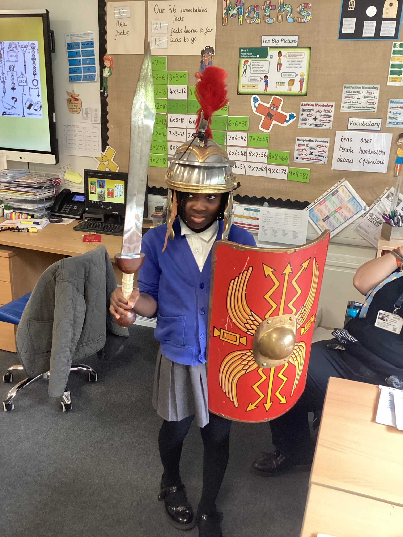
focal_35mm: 31
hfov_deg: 45.4
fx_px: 481
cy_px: 268
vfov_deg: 58.4
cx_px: 202
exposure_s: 1/60
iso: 250
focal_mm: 3.3
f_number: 2.4
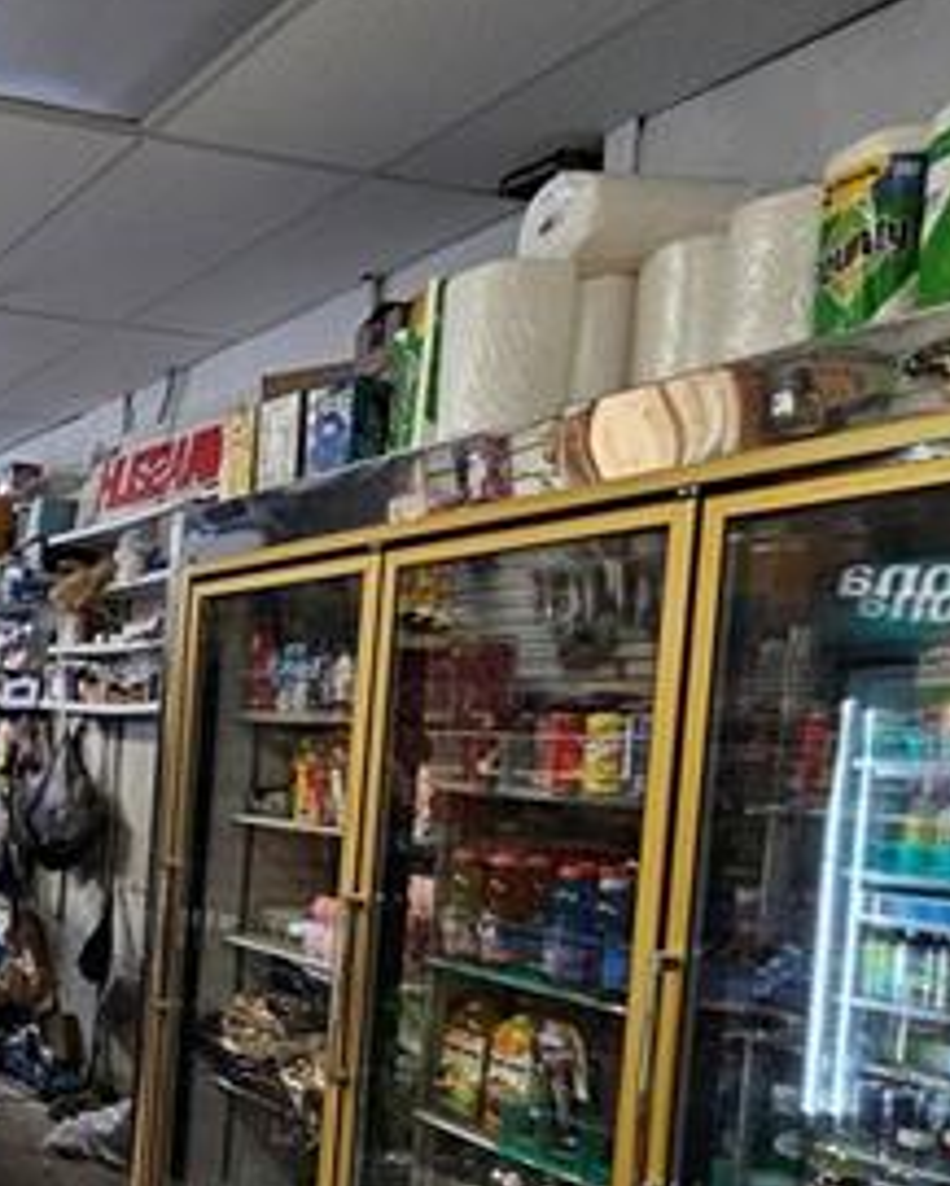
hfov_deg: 31.9
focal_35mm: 36
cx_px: -271
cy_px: 810
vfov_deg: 49.2
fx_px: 1265
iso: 160
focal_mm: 1.74
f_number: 2.2
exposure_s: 1/60
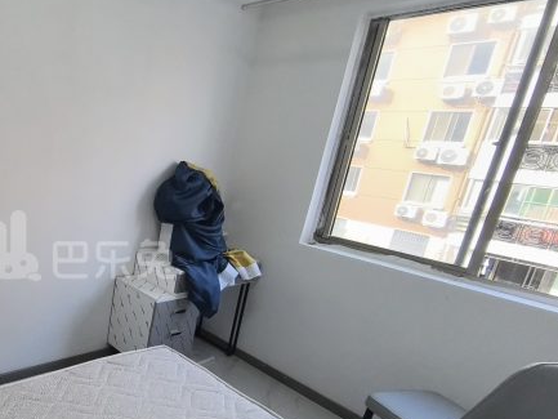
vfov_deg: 56.5
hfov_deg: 62.0
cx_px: 72
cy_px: 246
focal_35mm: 24
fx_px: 387
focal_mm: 1.95
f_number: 2.2
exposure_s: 1/200
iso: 160
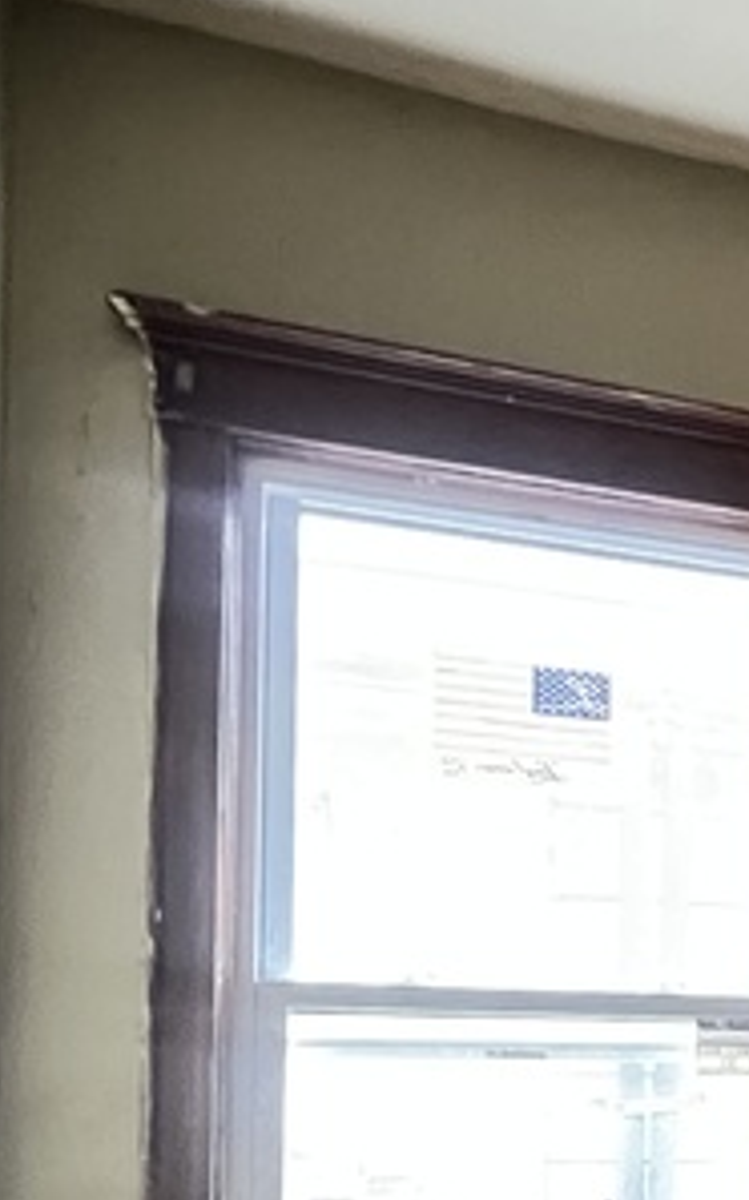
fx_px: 1635
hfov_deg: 19.0
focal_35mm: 50
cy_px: 1063
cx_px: 1385
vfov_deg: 37.8
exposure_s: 1/25
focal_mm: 1.57
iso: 1000
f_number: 1.8
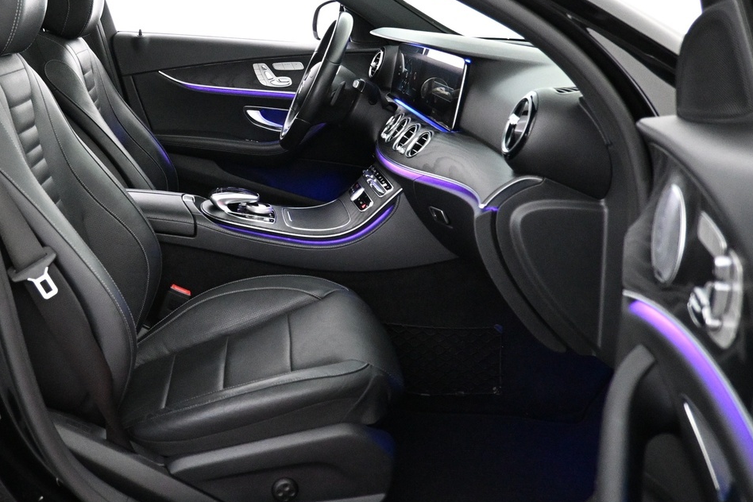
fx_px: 858
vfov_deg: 32.4
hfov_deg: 46.5
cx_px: 236
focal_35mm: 41
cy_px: 167
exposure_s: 1/50
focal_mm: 16
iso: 4000
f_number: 3.5
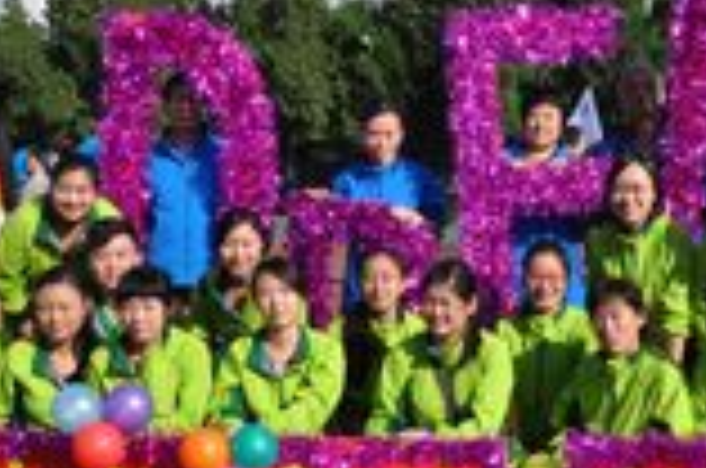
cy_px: 196
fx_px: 1350
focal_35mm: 69
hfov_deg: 28.8
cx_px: 535
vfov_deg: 19.6
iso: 400
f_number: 16
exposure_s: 1/250
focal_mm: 18
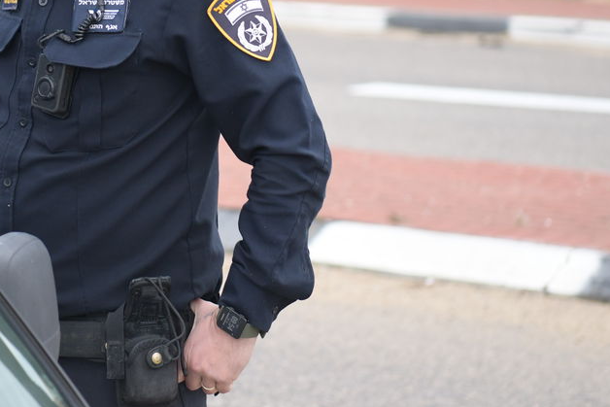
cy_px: 108
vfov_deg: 8.8
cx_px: 183
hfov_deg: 13.1
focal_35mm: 156
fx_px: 2644
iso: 1250
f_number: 2.8
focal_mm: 70
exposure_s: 1/1600
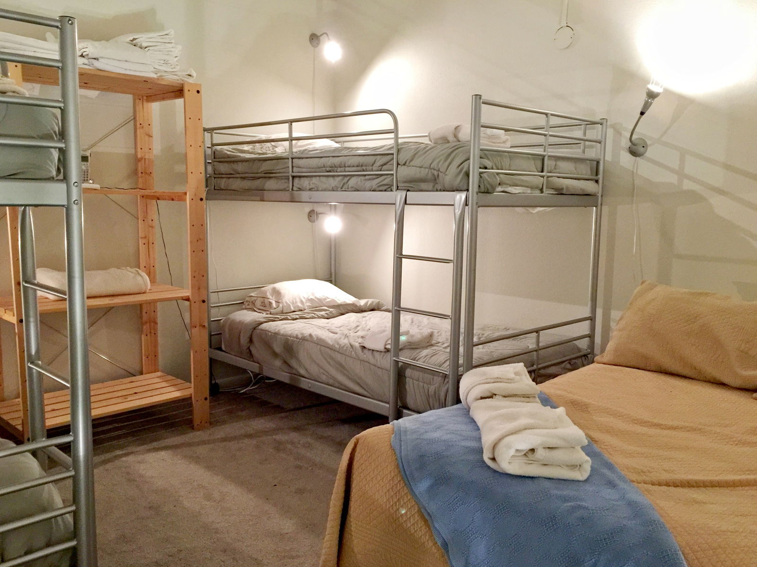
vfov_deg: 48.2
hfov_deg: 61.7
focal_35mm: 29
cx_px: 378
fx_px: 634
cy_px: 284
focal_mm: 4.15
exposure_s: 1/15
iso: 125
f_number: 2.2
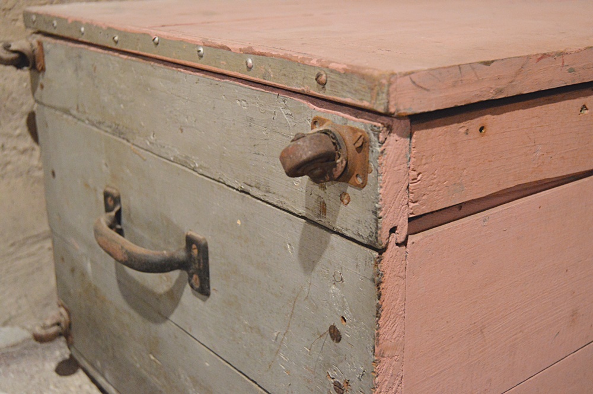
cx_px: 296
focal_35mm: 45
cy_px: 197
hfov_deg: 43.6
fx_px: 741
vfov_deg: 29.8
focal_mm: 30
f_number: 4.2
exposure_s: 1/10
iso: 3200
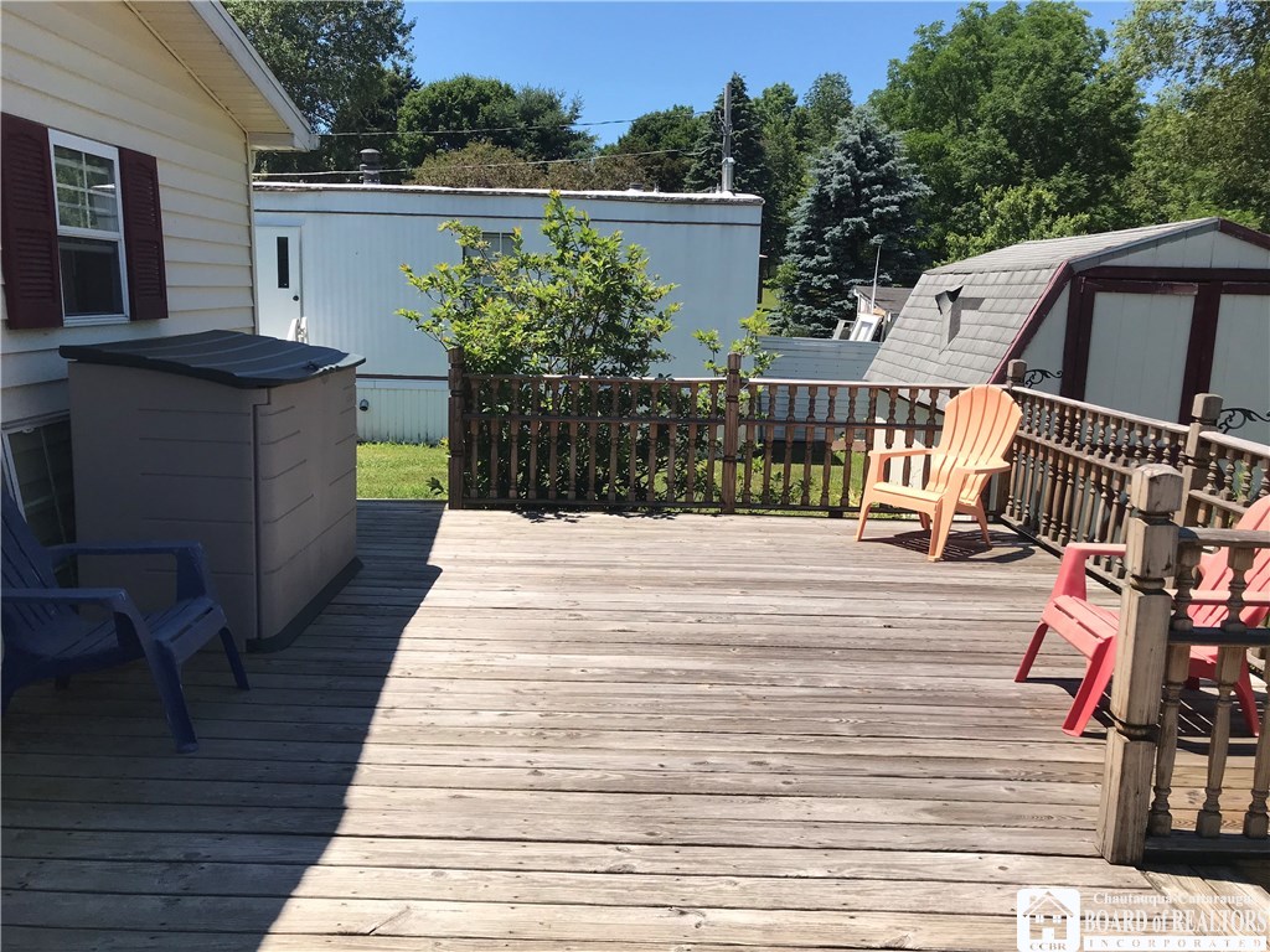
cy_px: 476
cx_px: 635
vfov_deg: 49.7
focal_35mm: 28
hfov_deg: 63.4
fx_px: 1027
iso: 20
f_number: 1.8
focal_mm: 3.99
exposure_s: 1/2037
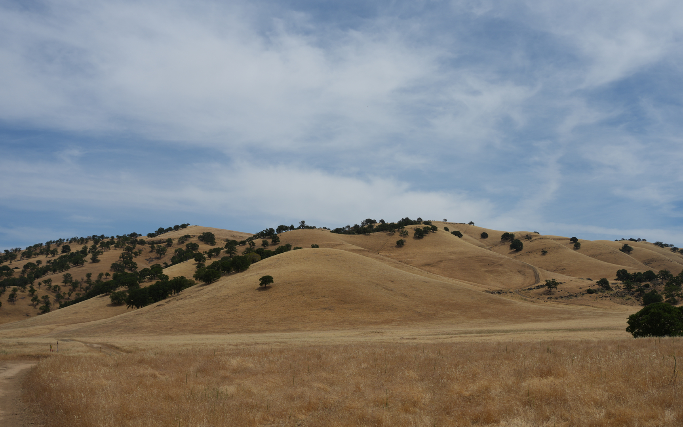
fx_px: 689
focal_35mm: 37
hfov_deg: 52.7
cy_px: 242
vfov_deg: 34.4
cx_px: 365
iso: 100
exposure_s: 1/1250
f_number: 5.6
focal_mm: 29
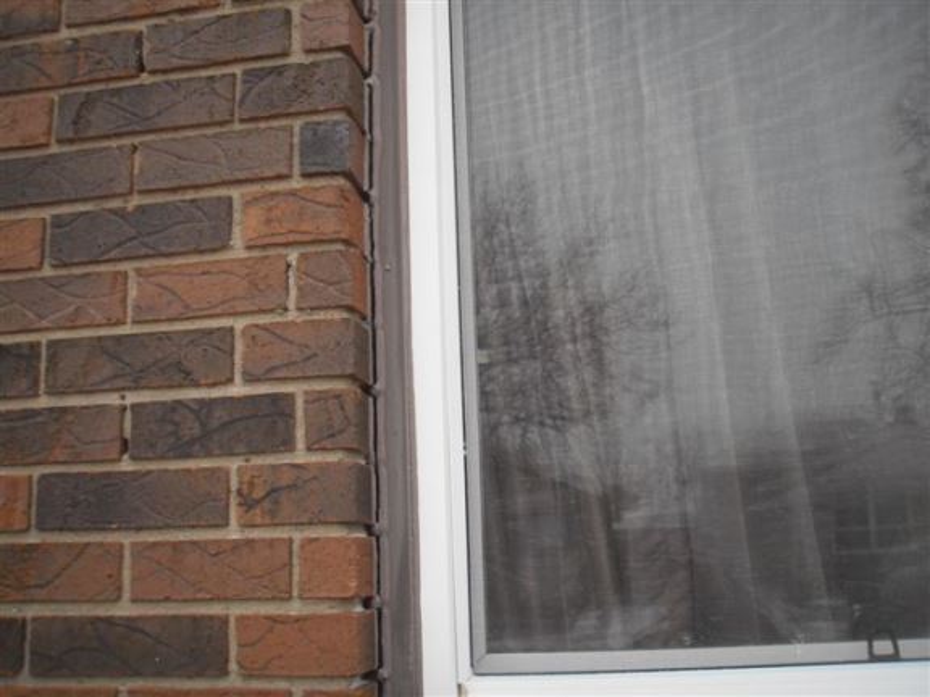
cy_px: 348
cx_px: 465
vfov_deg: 37.7
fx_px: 1021
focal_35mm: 38
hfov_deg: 49.0
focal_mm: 6.7
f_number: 3.5
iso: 100
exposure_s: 1/40
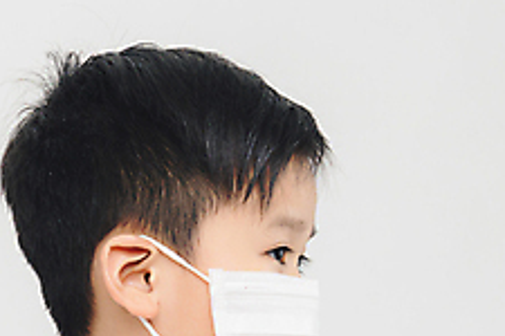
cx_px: 303
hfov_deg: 11.0
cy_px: 327
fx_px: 2623
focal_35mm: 187
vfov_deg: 7.3
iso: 200
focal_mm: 70
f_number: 8
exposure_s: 1/125
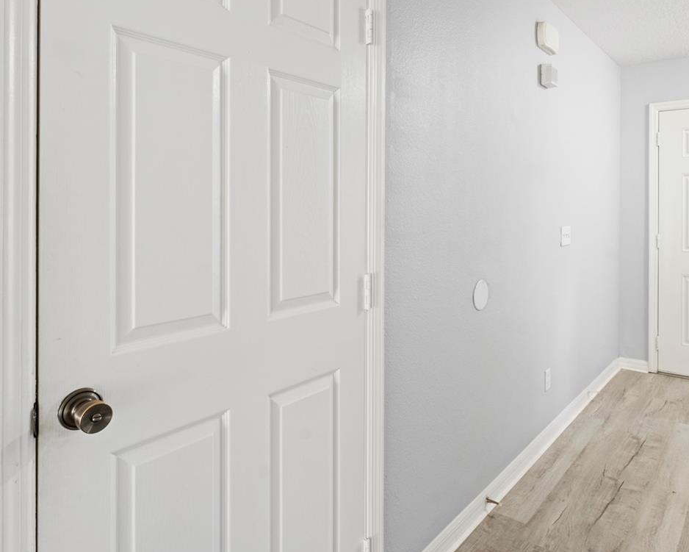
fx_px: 490
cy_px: 200
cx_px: 423
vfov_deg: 57.9
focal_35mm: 24
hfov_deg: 69.3
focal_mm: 10
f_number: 14
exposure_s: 3
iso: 320
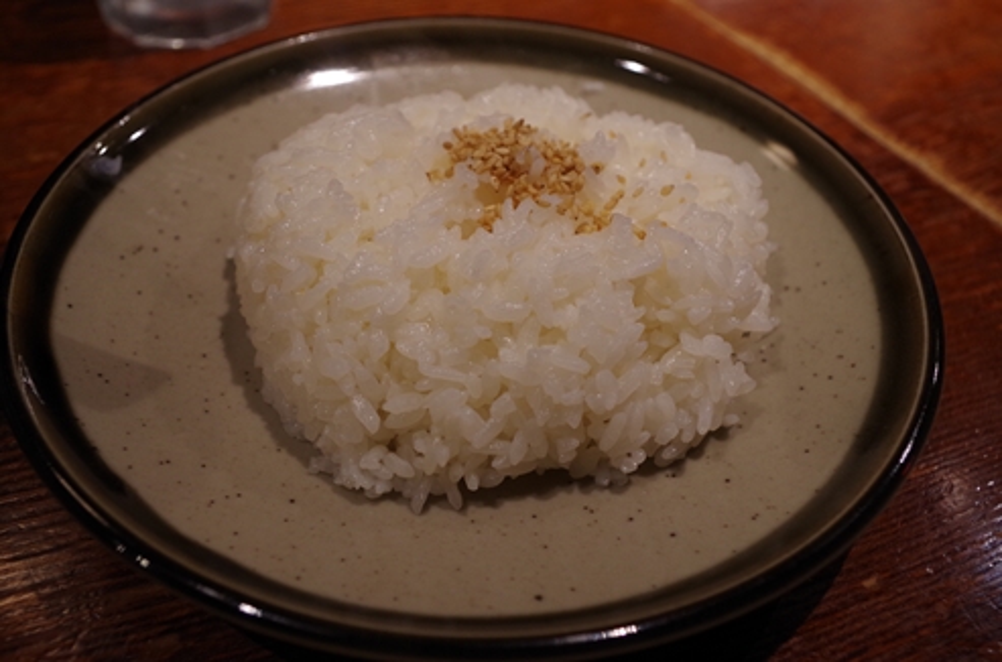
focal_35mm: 32
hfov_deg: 59.0
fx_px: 885
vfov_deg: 41.0
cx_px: 501
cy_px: 331
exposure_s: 1/50
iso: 800
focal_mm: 21.25
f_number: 5
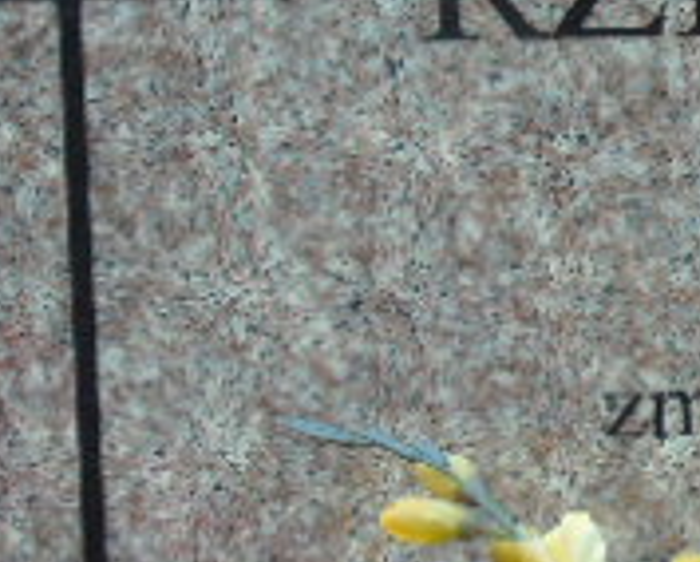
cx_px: 716
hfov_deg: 7.7
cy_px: 313
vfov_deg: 6.2
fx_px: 5185
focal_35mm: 250
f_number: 4.7
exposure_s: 1/80
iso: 80
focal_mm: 13
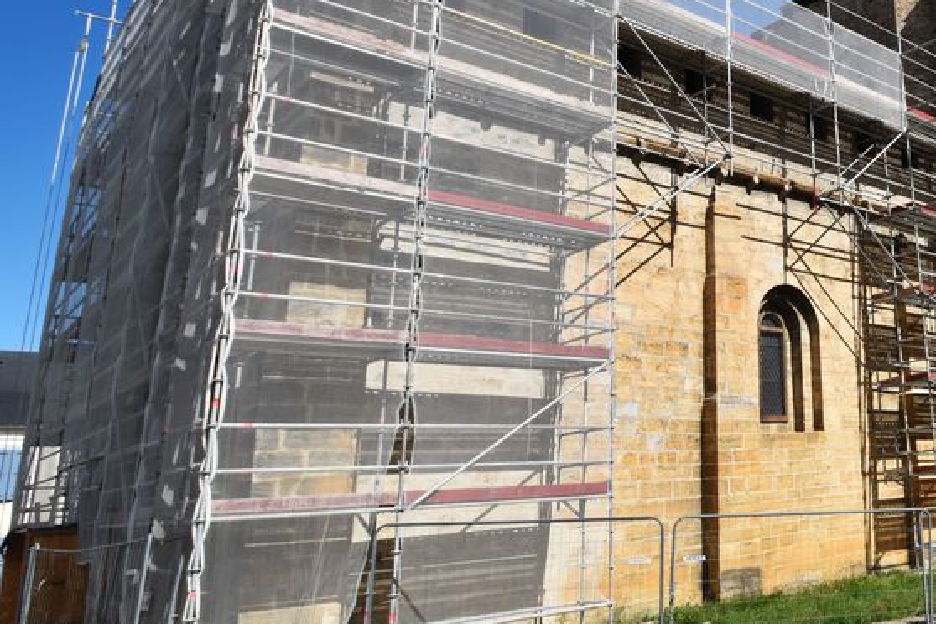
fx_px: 844
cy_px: 203
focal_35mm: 32
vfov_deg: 40.0
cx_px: 854
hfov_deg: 50.9
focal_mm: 11.5
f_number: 10
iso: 200
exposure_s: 1/400
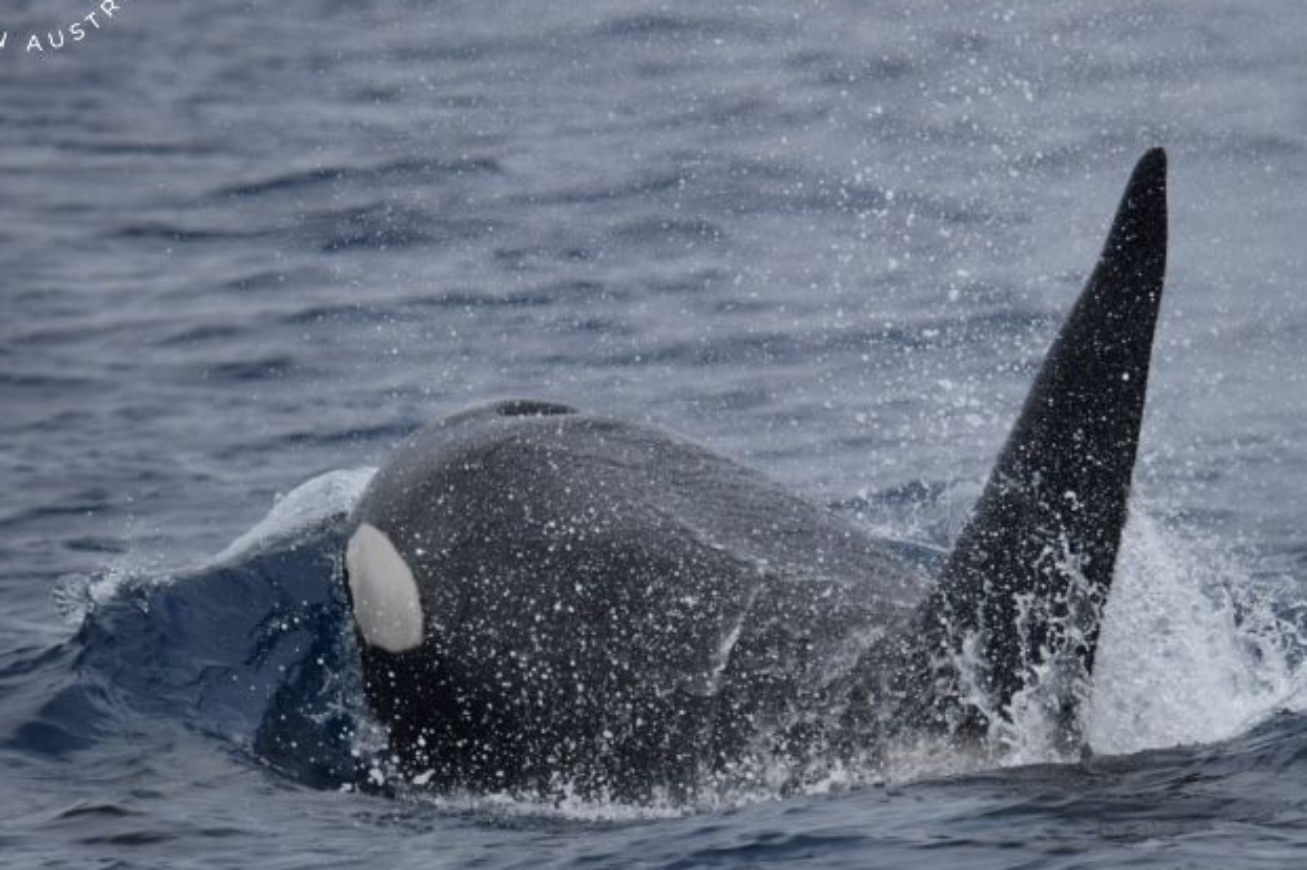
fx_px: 28012
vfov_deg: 1.8
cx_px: 744
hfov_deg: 2.7
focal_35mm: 772
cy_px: 371
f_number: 6.3
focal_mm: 600
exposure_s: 1/8000
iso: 800
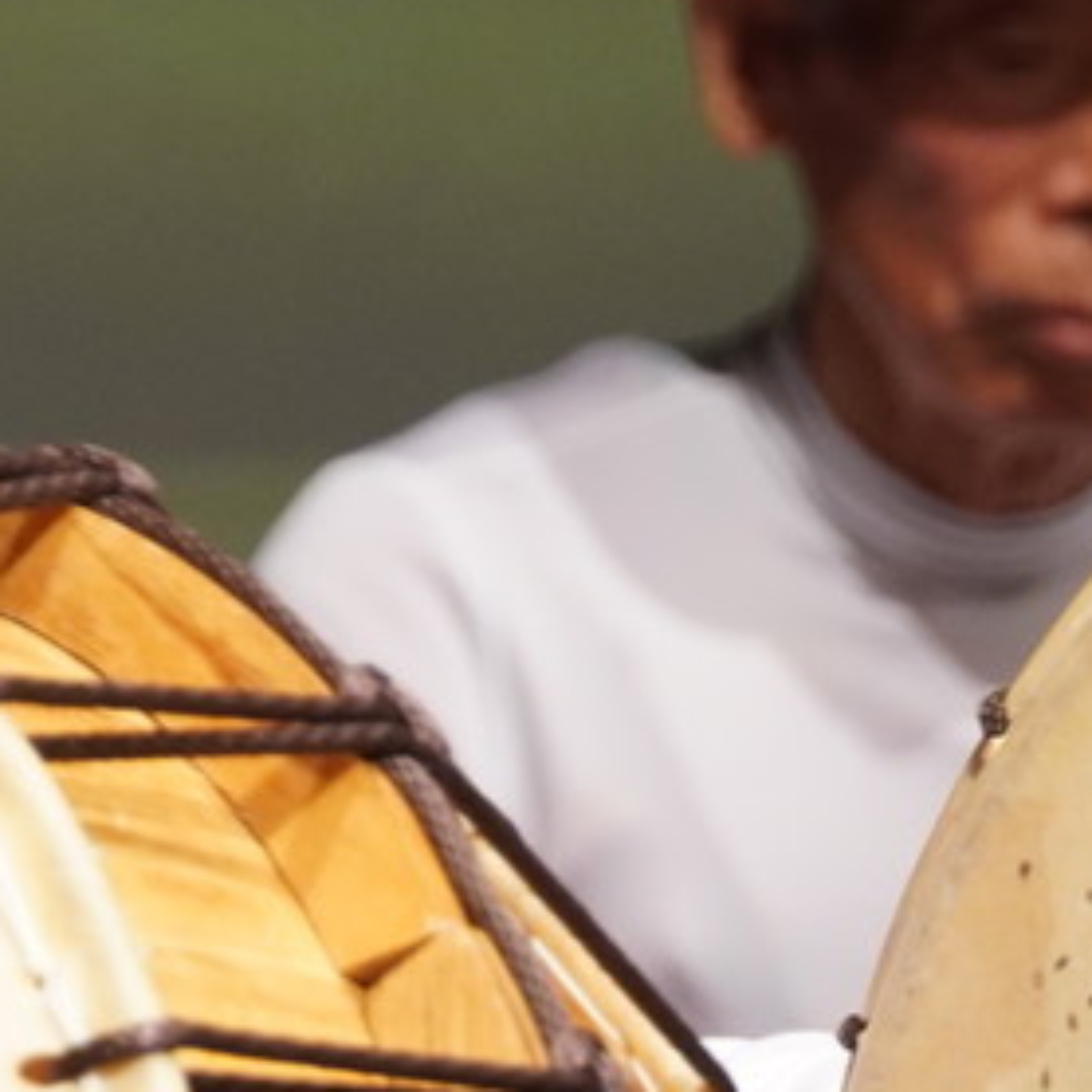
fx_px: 28265
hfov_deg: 2.2
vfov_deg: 2.2
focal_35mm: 792
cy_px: -81
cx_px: -365
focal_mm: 135
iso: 1000
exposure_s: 1/50
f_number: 5.6
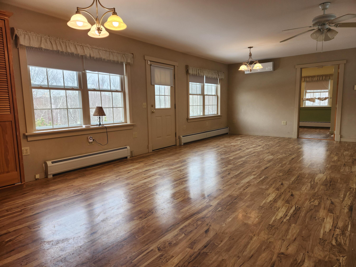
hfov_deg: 73.9
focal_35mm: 23
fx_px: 237
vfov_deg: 58.9
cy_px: 134
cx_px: 178
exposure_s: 1/180
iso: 80
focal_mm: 5.4
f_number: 1.8
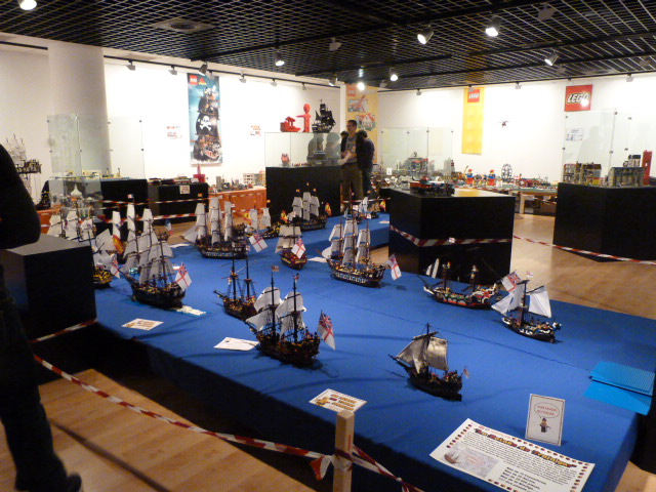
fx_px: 493
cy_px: 246
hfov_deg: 67.3
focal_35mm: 26
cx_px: 328
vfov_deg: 53.1
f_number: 2.8
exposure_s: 1/30
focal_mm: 4.7
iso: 800
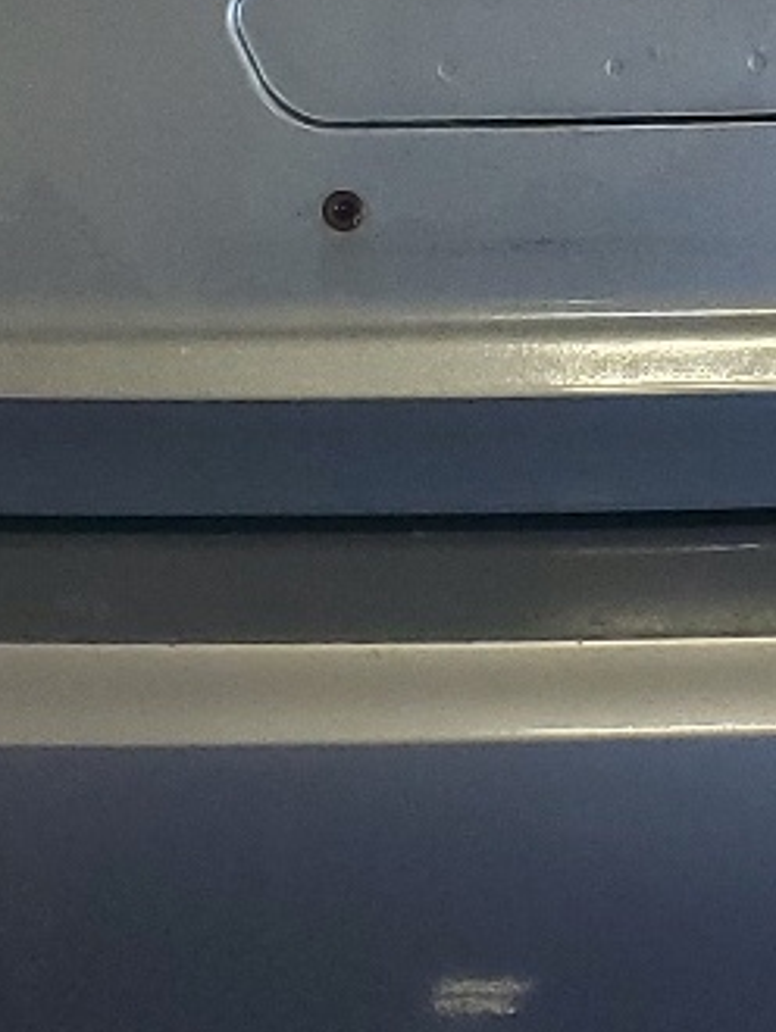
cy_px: -125
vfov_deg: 15.2
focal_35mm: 126
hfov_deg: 11.7
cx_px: 688
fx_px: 3761
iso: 105
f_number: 1.5
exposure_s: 1/60.2
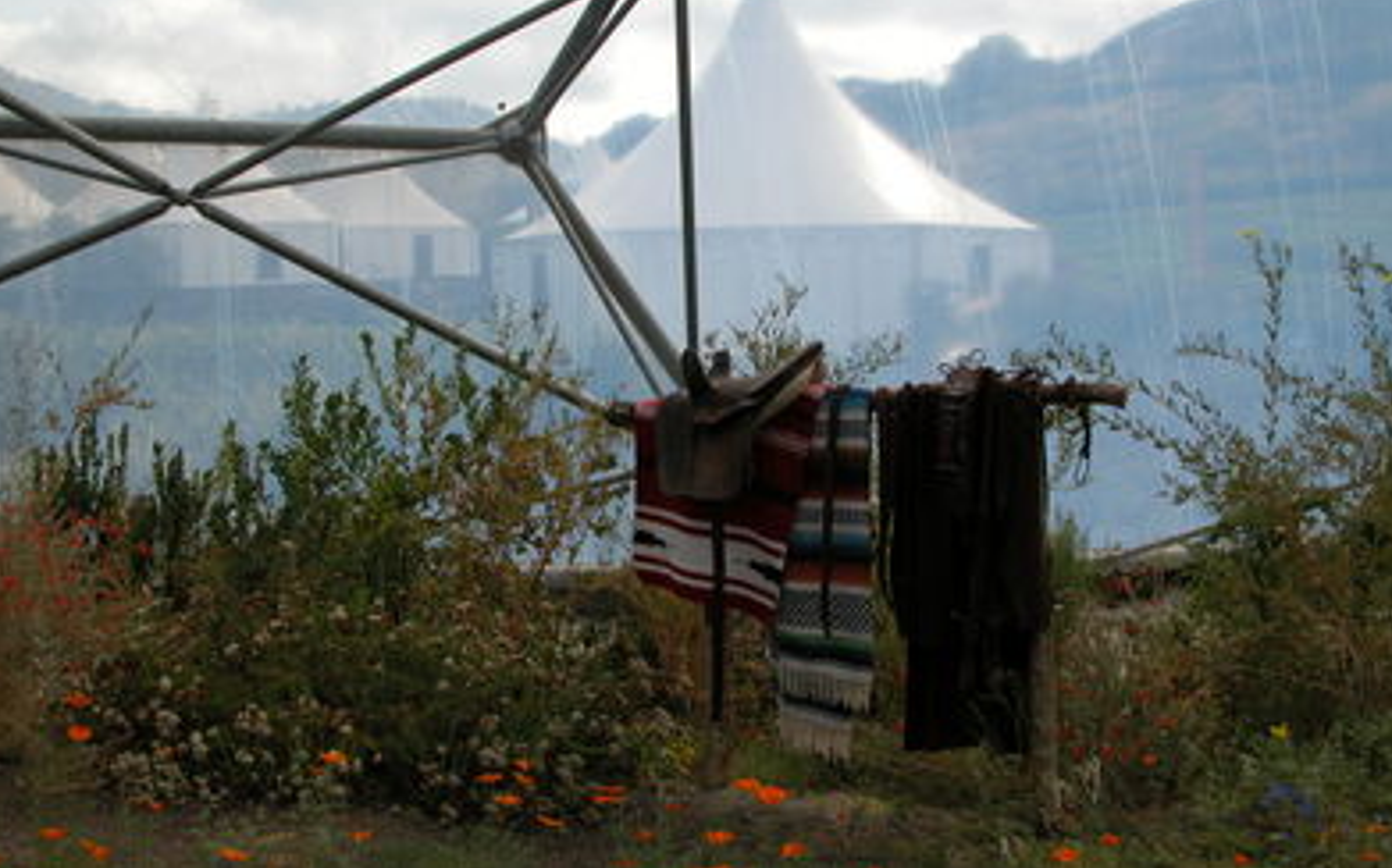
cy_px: 342
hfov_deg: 51.6
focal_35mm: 38
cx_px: 694
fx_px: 1441
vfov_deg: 33.4
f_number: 6.3
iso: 100
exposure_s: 1/289
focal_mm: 8.9
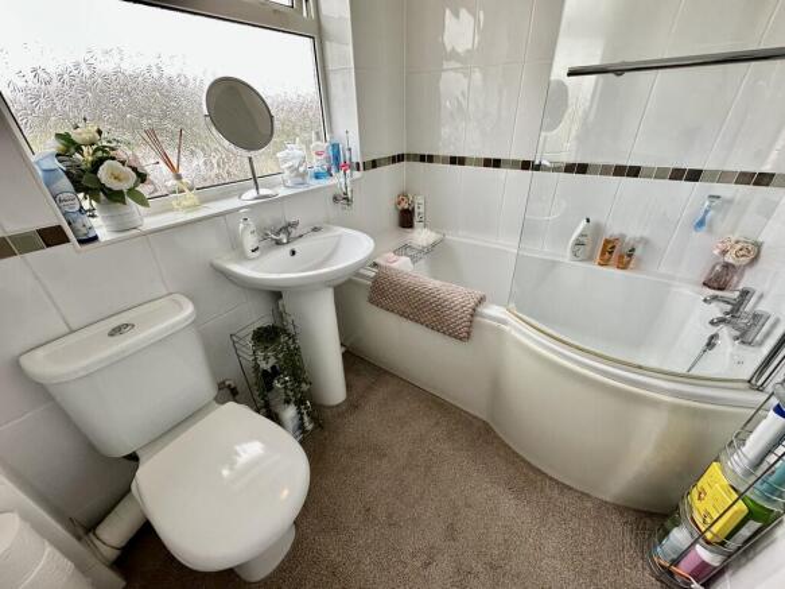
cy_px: 294
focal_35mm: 14
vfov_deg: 85.7
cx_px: 392
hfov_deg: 102.1
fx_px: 317
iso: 125
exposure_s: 1/100
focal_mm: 2.22
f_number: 2.2
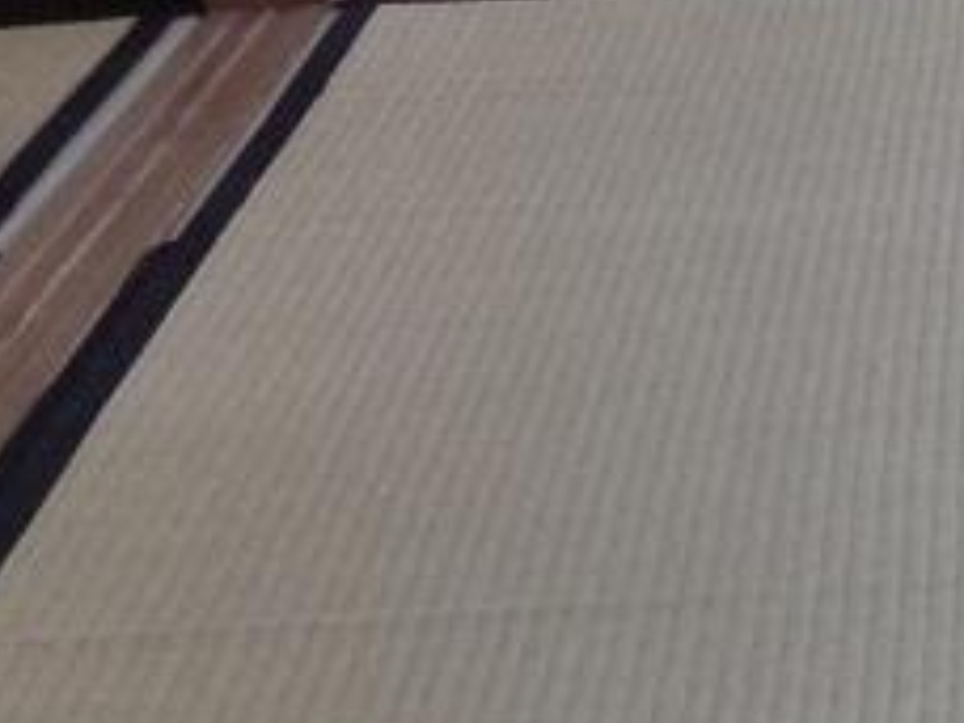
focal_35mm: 219
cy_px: -140
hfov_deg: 8.5
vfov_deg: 6.7
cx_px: 1953
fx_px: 6099
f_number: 3.8
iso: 640
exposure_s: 1/60
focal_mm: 9
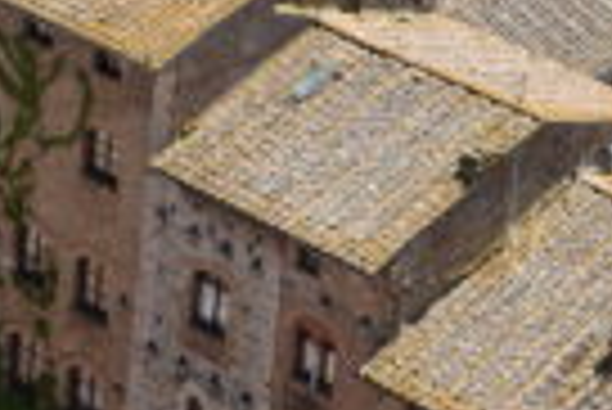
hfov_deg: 10.4
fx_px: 3284
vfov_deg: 7.1
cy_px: 14
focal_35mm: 193
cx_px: -158
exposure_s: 1/640
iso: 125
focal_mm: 14.68
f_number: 4
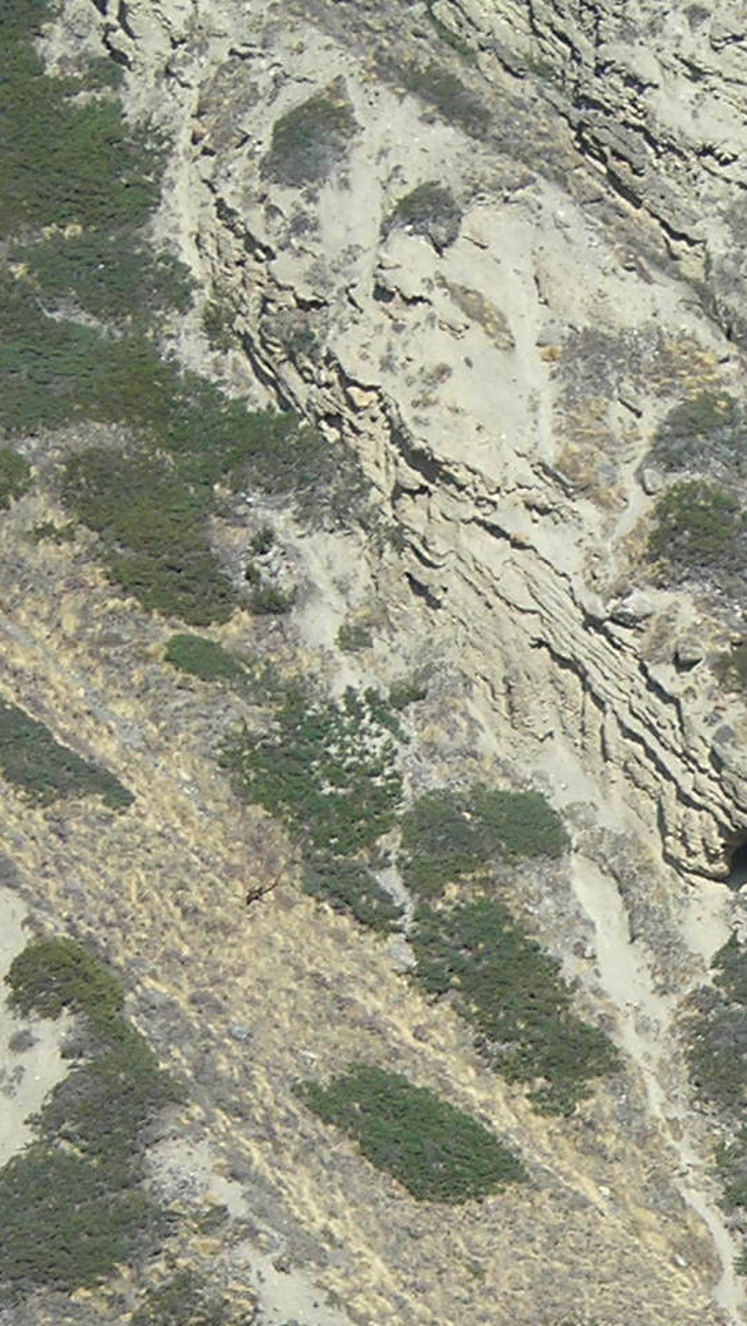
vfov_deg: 8.2
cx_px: 1001
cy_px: 1290
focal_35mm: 263
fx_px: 9253
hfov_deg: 4.6
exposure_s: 1/260
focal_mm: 14.8
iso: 50
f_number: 4.6
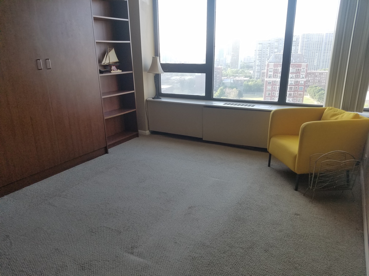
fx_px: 277
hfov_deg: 67.3
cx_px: 184
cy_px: 138
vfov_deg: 53.1
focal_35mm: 26
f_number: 1.7
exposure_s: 1/211
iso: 50
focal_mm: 4.2
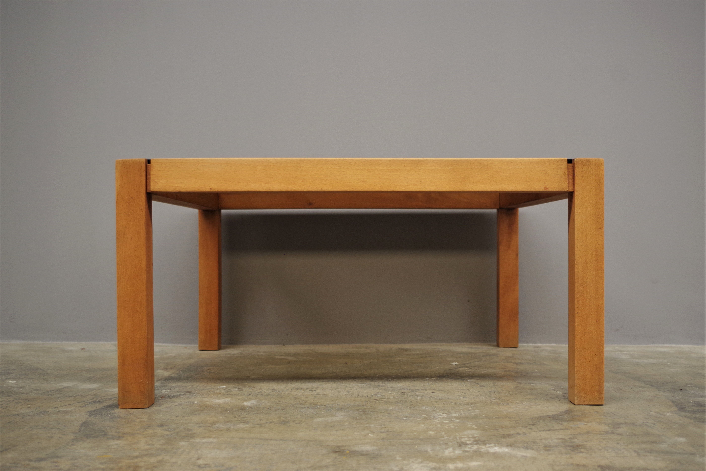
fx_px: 824
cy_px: 236
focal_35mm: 42
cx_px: 353
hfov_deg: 46.4
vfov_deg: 31.9
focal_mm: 28.13
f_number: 4
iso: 400
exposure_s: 1/60
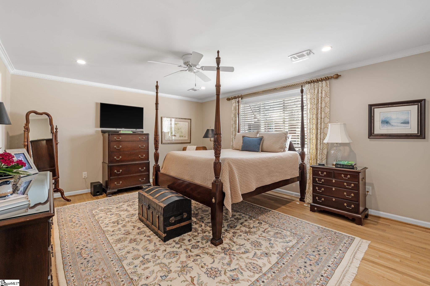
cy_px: 143
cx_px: 215
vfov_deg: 73.7
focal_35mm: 16
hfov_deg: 96.7
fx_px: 191
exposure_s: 1/30
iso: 250
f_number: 9
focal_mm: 16
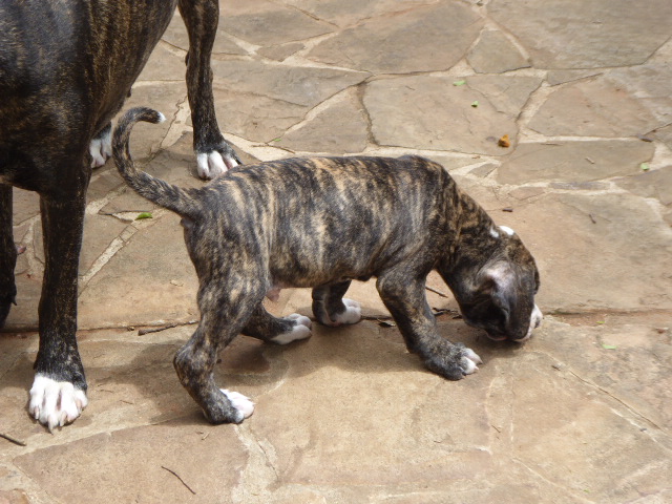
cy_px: 252
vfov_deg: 16.2
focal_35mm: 91
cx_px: 336
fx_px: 1767
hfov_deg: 21.5
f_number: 4.8
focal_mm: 15
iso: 100
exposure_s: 1/160
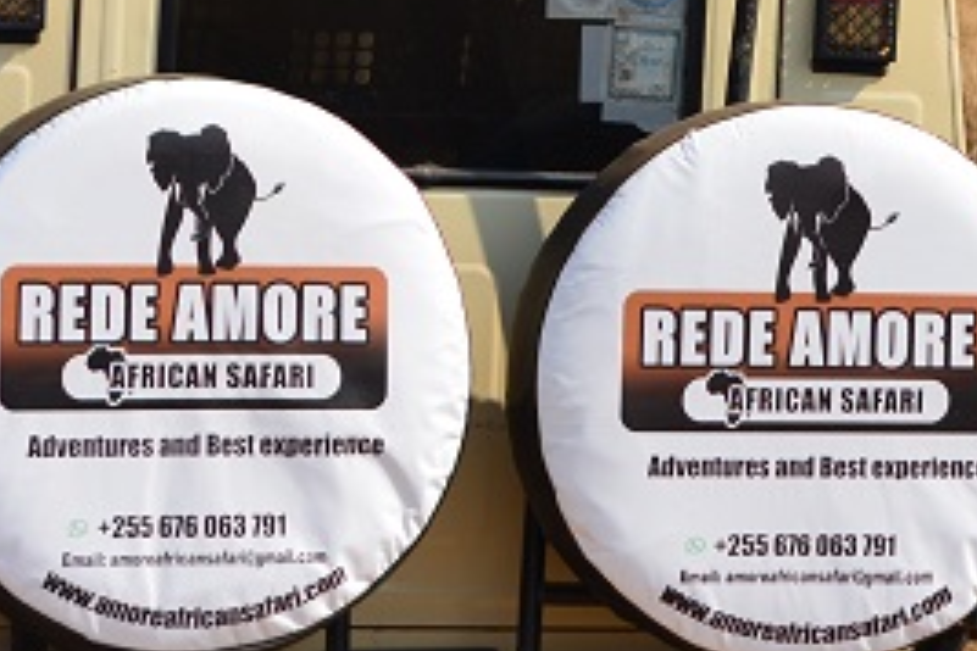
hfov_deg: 7.3
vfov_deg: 4.9
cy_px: -128
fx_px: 7625
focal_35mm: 281
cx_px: 1270
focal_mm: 50
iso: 100
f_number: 2.8
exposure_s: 1/2000
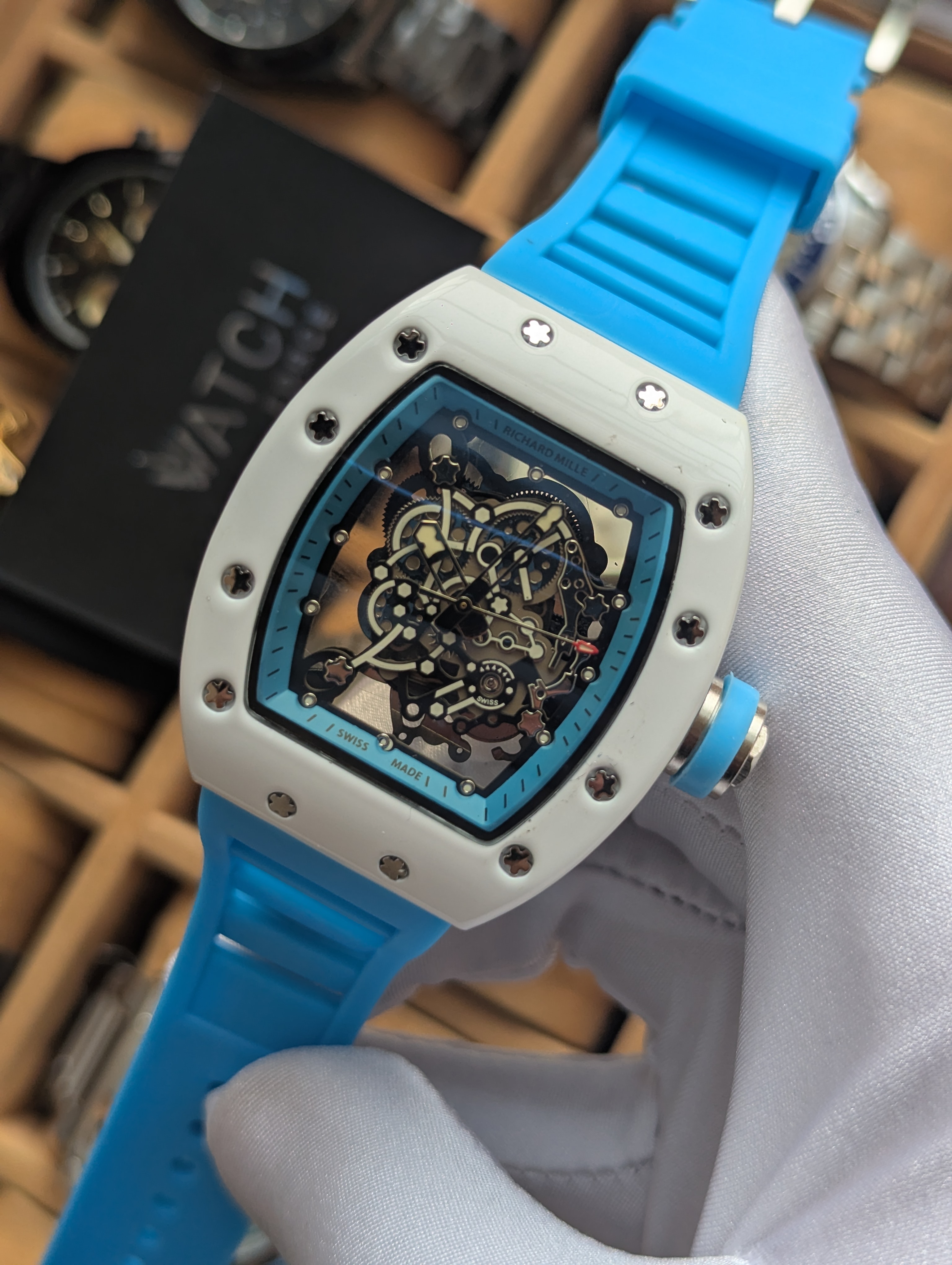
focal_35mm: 48
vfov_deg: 39.6
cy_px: 632
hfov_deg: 30.3
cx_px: 476
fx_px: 1756
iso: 49
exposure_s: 1/406
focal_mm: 6.81
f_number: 1.85
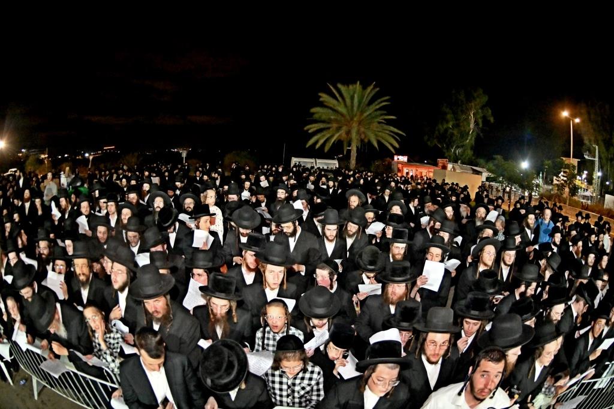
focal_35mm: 15
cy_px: 204
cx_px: 307
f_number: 2.8
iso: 2000
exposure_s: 1/160
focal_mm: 10.5
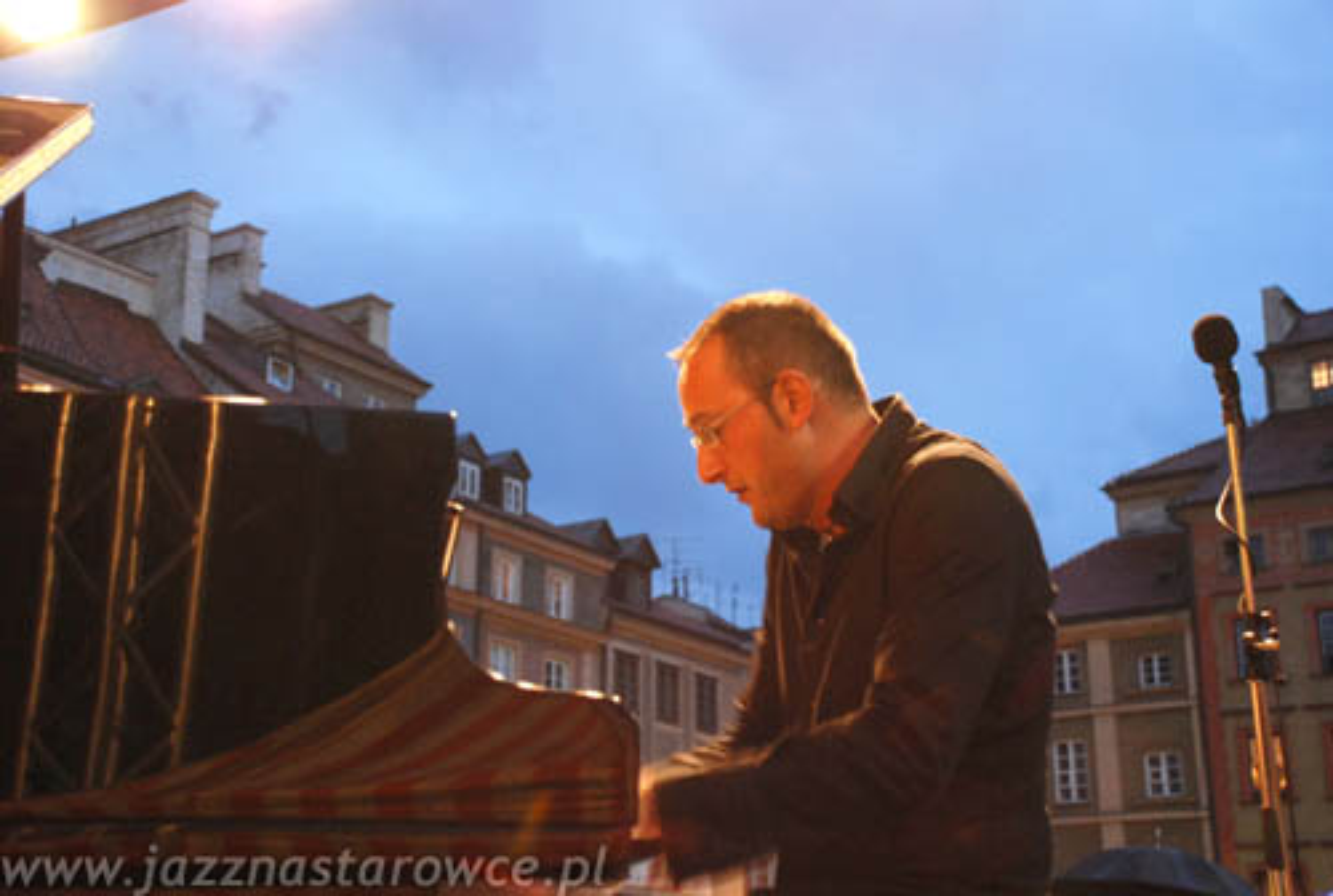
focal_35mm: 57
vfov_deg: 23.9
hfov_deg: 35.0
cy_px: 448
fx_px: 2116
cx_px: 666
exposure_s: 1/13
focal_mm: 38
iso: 800
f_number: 4.5
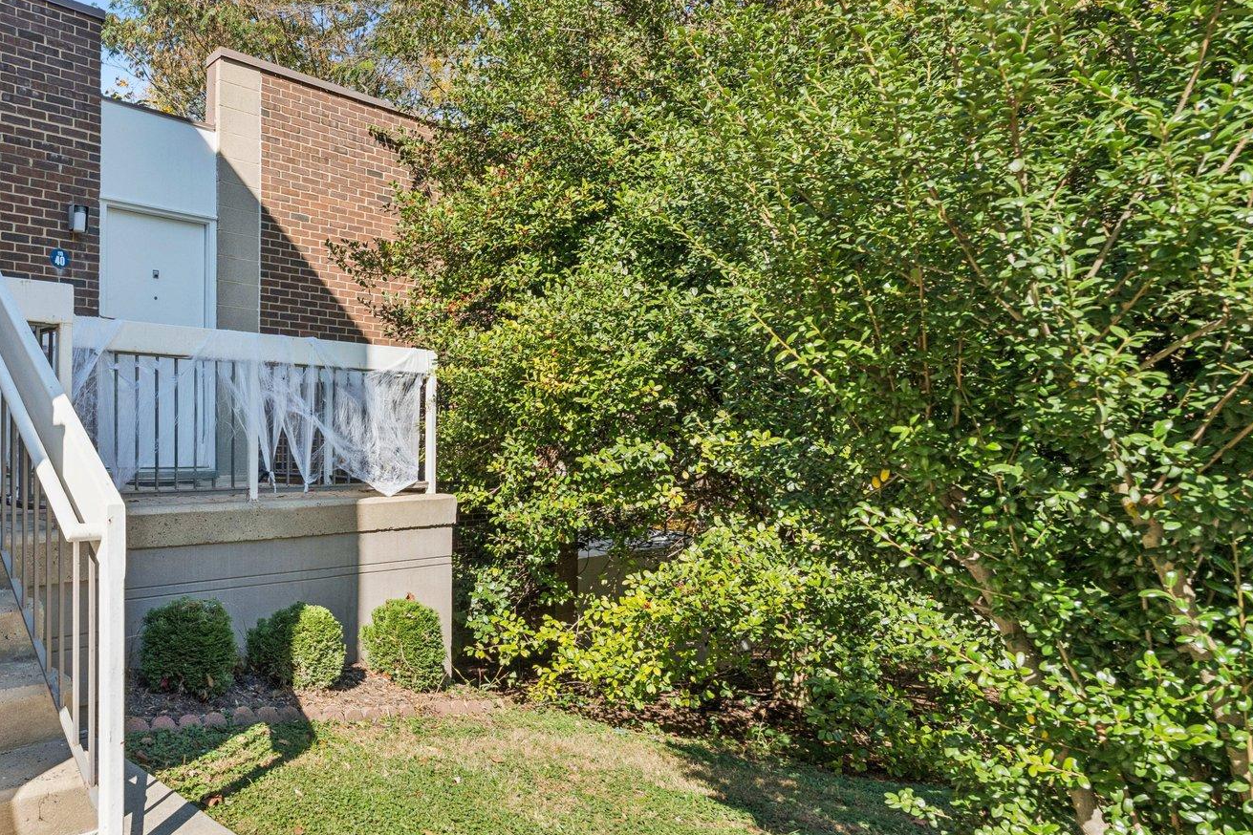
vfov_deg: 51.3
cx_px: 304
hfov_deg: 66.7
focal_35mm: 25
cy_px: 417
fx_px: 870
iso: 400
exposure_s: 1/400
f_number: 8
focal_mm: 16
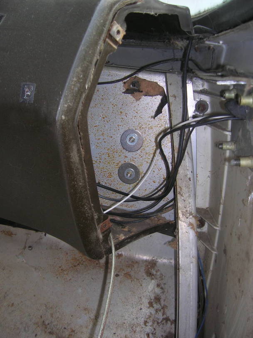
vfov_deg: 53.9
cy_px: 169
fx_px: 331
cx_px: 126
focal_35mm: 34
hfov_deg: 41.8
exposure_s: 1/60.1
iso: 50
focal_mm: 5.7
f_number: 2.9
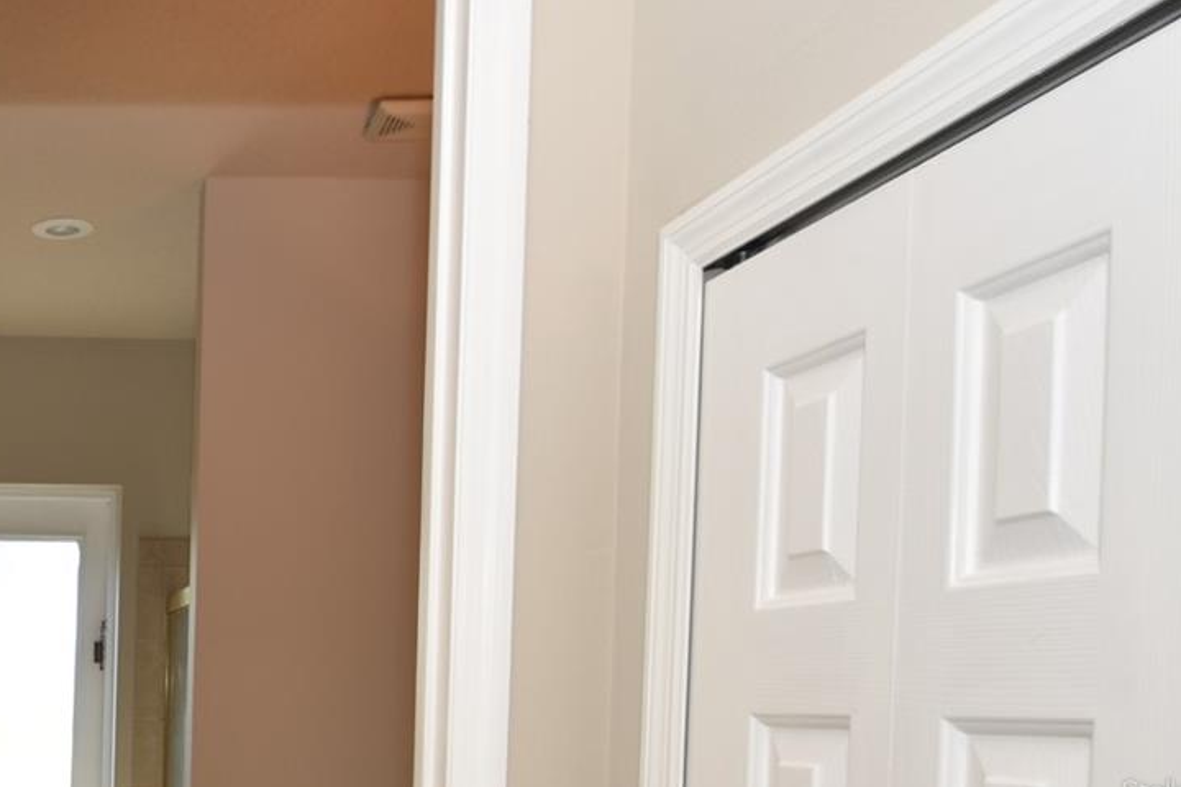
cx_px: -44
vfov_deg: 30.9
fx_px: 1312
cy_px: 792
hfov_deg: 41.1
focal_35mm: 40
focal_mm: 12
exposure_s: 1/80
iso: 200
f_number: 4.5
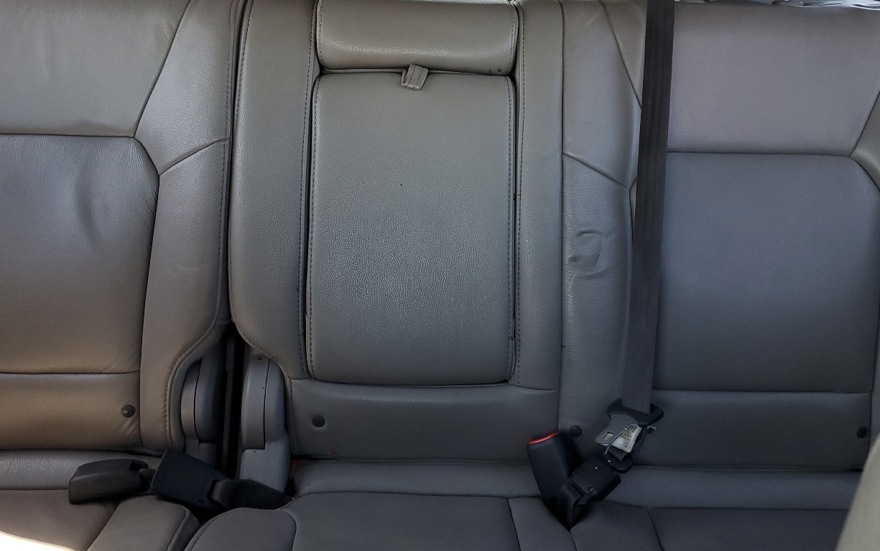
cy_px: 152
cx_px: 414
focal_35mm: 36
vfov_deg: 34.7
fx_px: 864
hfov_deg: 54.0
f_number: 1.5
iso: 64
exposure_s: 1/120
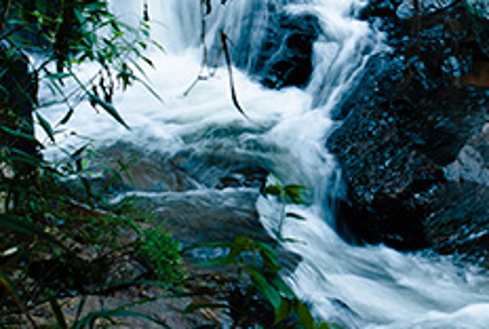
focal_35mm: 113
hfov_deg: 17.6
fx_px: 1540
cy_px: 52
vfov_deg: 12.1
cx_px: 487
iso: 100
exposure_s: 1/4
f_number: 16
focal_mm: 35
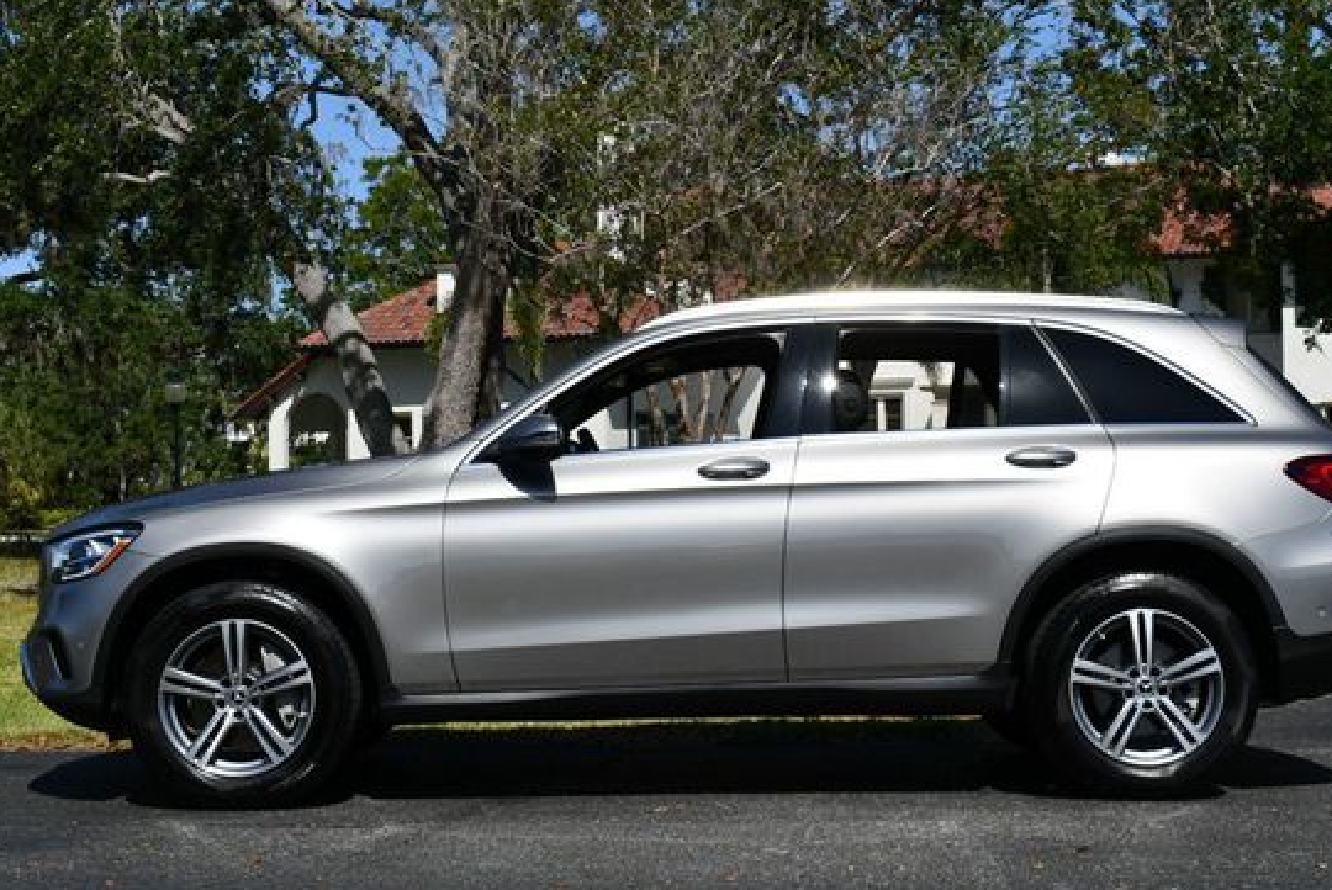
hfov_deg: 31.4
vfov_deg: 21.3
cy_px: 382
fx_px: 2370
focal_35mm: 64
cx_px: 698
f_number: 10
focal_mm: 27
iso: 100
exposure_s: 1/400
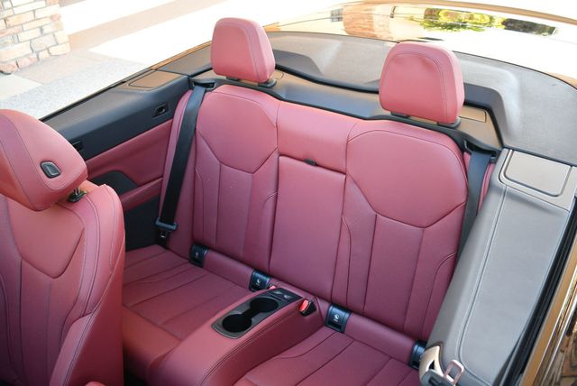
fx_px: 578
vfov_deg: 36.9
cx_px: 288
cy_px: 193
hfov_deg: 53.1
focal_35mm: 36
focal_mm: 18
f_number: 3.5
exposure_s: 1/250
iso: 720
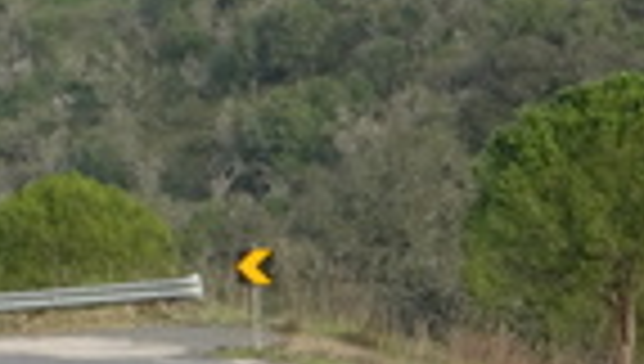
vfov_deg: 2.5
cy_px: 153
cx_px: -108
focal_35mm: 481
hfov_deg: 4.5
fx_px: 8228
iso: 400
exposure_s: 1/220
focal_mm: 55
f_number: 8
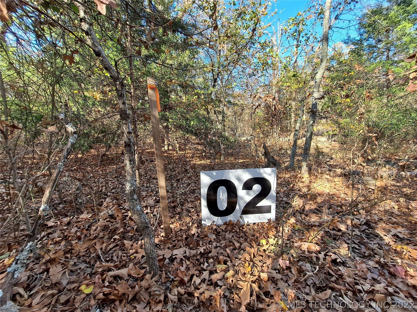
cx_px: 208
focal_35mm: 13
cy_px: 156
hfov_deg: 106.2
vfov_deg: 89.9
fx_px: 157
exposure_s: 1/324
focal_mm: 1.74
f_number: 2.2
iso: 40
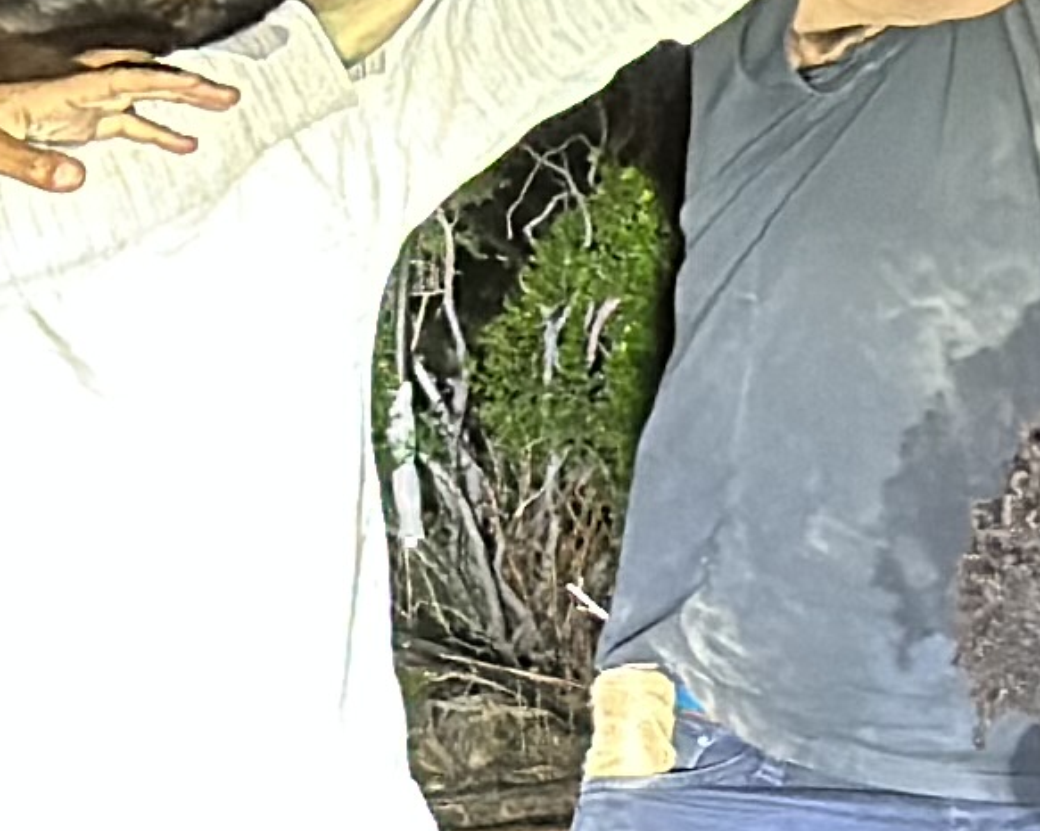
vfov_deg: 4.8
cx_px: 1855
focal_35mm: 324
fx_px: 9969
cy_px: 465
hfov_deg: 5.9
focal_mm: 6.86
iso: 640
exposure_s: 1/40
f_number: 1.78
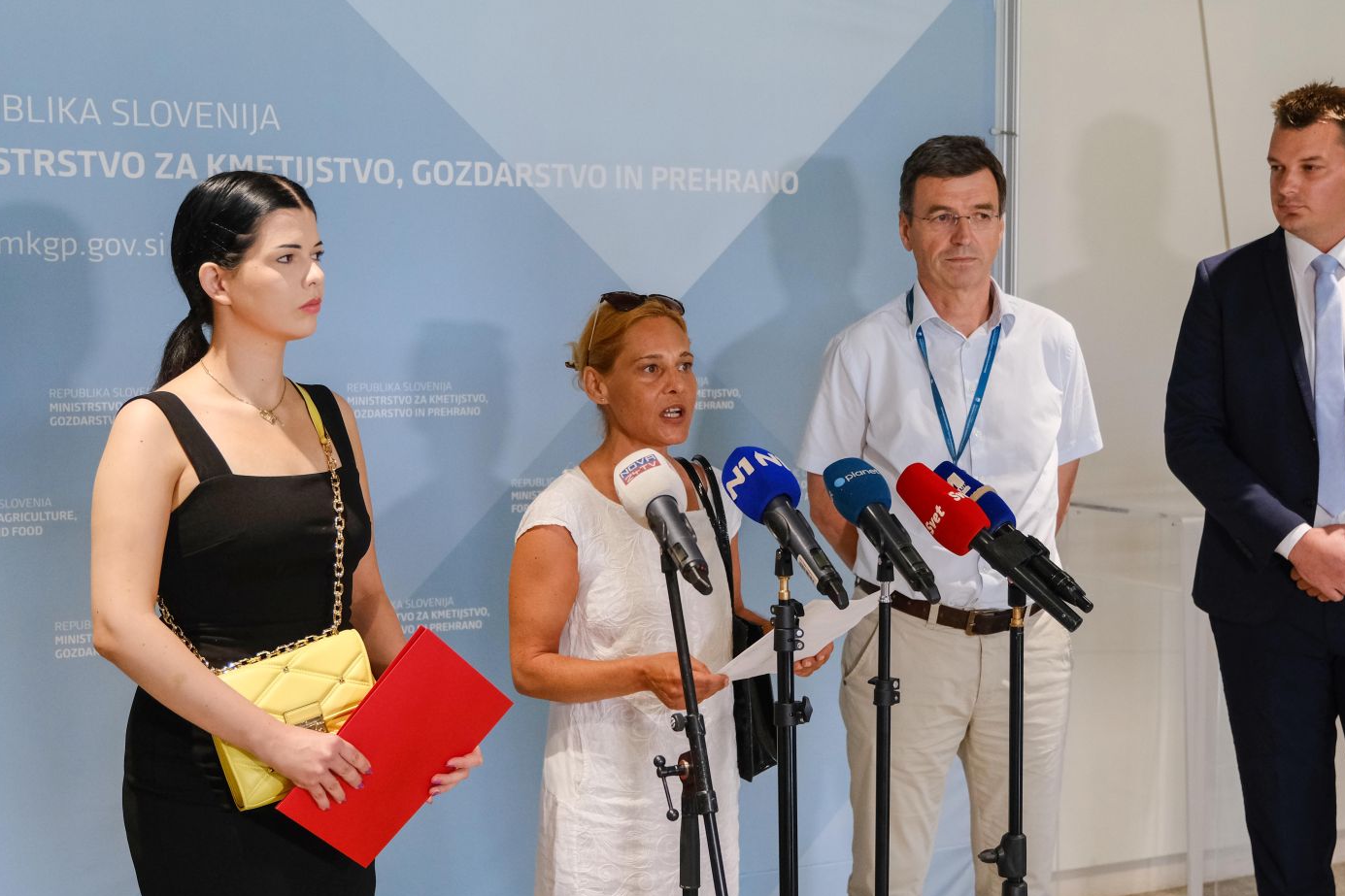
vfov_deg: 26.0
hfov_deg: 38.2
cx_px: 689
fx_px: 1942
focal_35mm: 52
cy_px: 502
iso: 1600
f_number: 2.8
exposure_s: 1/125
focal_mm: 30.1
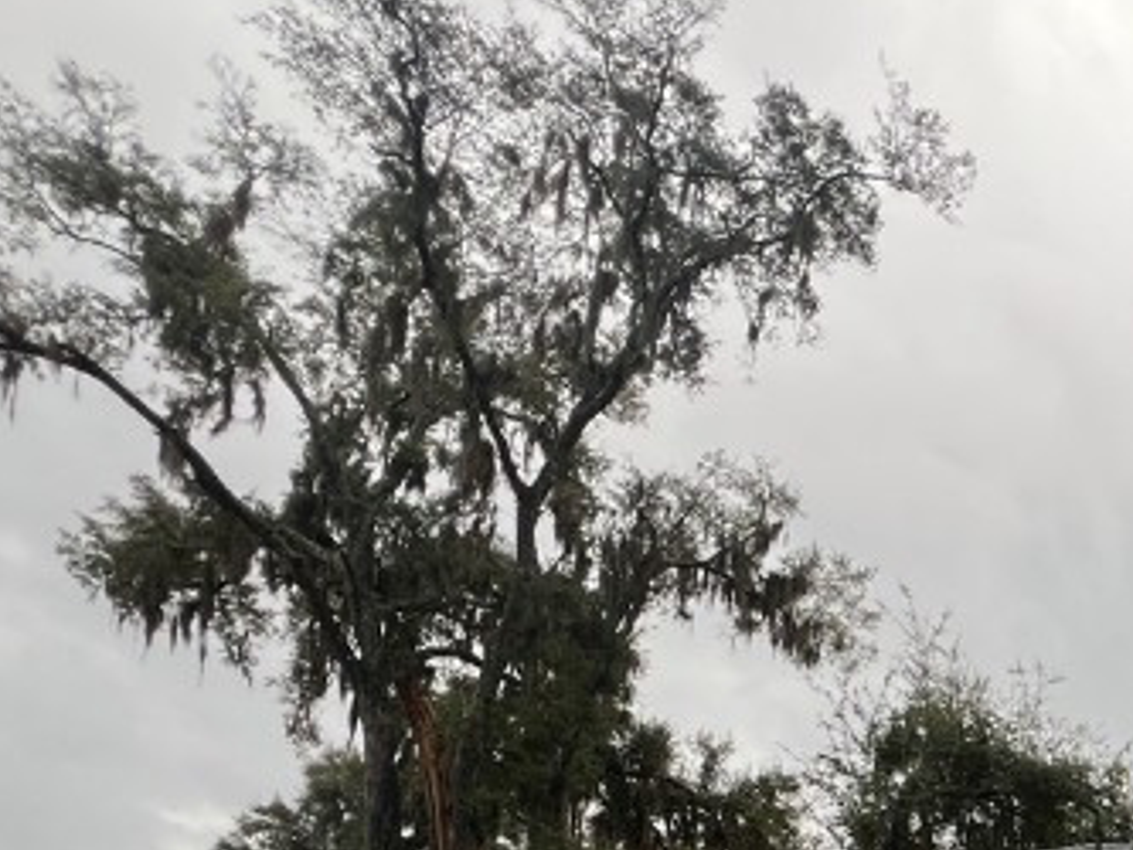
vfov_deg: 29.3
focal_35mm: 40
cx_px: 1456
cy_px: 1095
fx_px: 1310
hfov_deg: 34.2
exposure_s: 1/140
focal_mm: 1.57
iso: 32
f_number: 1.8
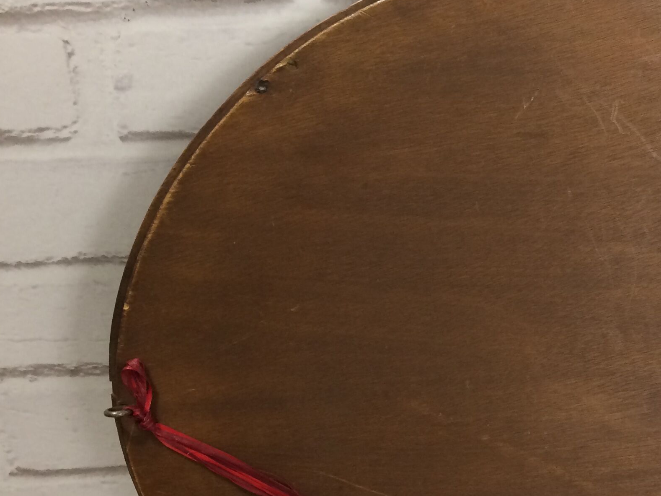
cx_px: 627
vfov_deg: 24.2
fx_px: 1146
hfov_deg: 30.4
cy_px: 355
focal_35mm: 60
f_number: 2.2
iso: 100
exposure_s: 1/33
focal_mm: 4.15
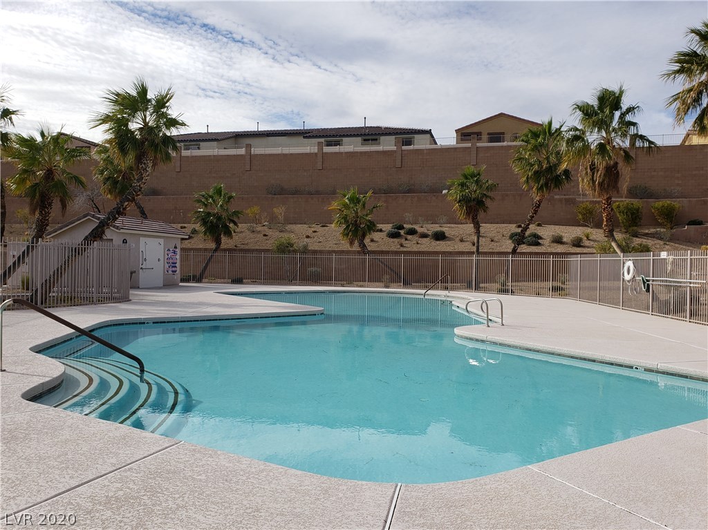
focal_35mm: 26
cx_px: 354
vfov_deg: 53.0
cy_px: 265
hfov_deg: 67.3
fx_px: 532
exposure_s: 1/1994
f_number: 2.4
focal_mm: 4.3
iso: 50
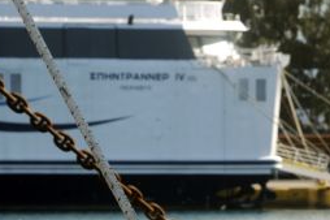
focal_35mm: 504
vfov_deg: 2.7
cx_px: 255
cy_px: 228
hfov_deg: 4.1
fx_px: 4617
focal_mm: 200
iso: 400
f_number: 8
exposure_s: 1/1250
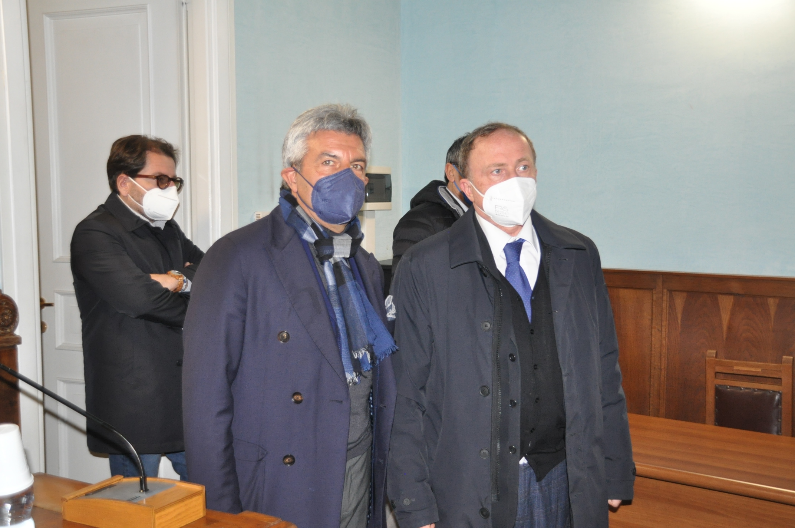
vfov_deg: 30.8
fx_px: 959
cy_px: 264
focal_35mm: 44
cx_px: 398
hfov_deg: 45.0
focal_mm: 29
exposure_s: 1/160
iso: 1250
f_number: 4
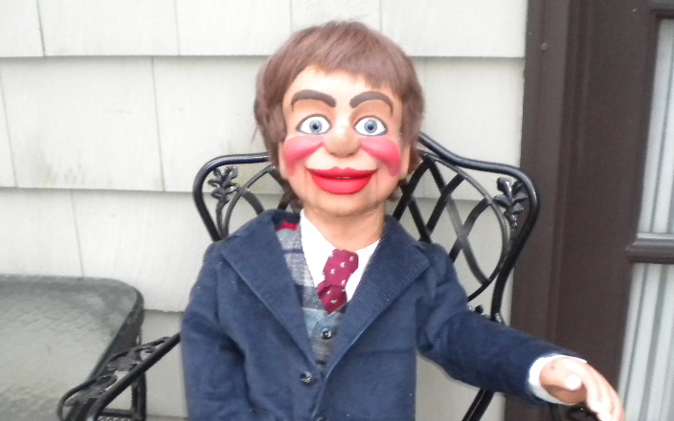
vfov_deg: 23.5
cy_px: 356
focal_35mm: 54
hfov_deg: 37.5
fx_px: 992
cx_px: 306
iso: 400
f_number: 3.1
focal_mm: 6.3
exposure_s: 1/30
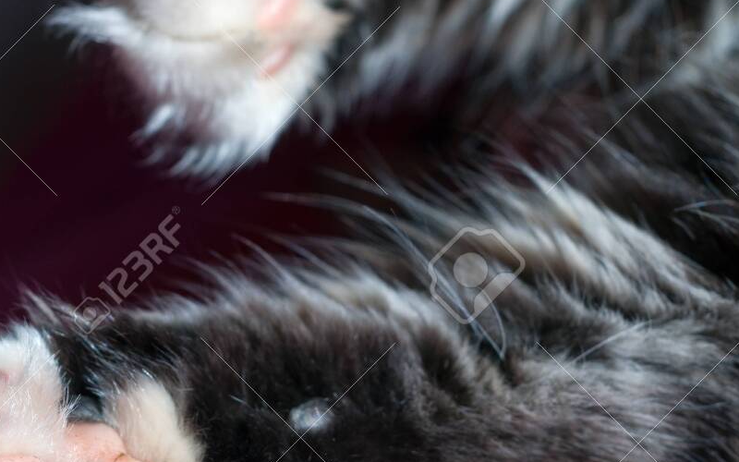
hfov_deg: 16.8
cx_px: 299
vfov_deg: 10.6
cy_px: 236
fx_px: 2497
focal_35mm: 124
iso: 200
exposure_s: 1/200
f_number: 5
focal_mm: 50
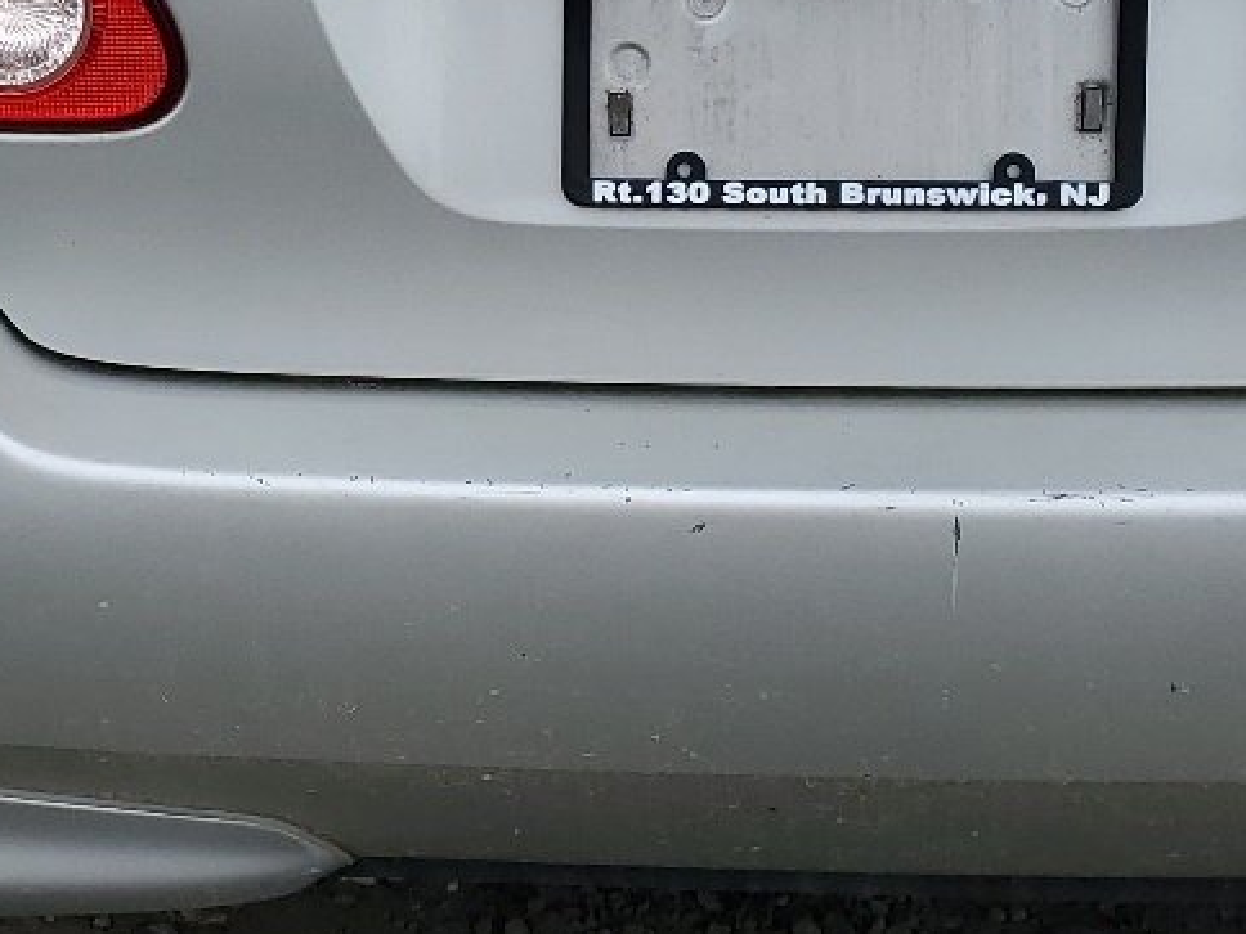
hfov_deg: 22.7
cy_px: 167
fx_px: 3096
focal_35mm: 86
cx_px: 548
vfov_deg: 17.0
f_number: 1.5
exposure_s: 1/2500
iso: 50
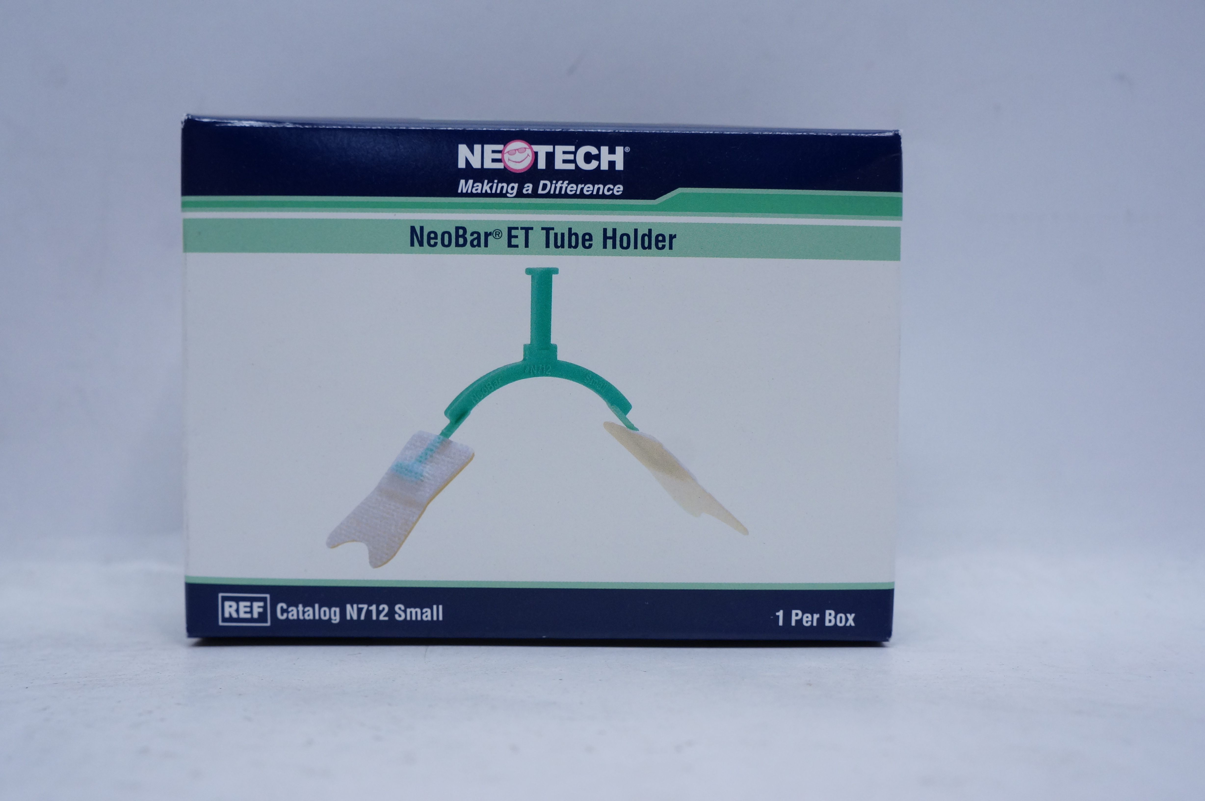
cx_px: 602
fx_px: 1204
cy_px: 400
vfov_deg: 36.8
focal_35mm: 36
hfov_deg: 53.2
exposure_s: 1/125
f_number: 5.6
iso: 800
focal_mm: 24
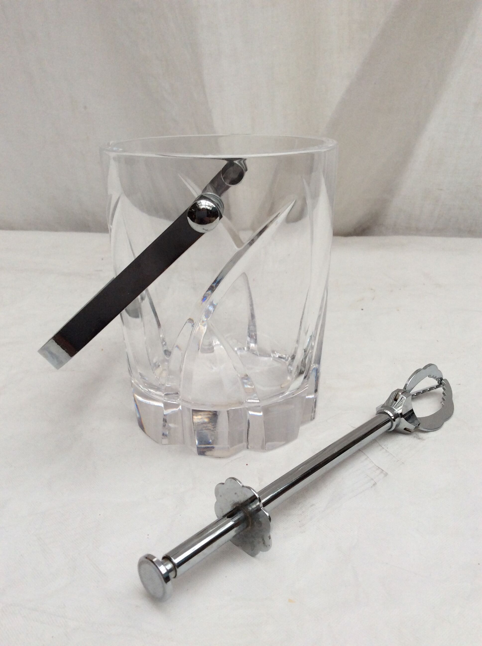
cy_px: 323
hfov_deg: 44.1
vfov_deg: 56.9
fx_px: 596
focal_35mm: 32
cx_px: 241
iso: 50
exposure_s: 1/100
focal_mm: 3.3
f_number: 2.4
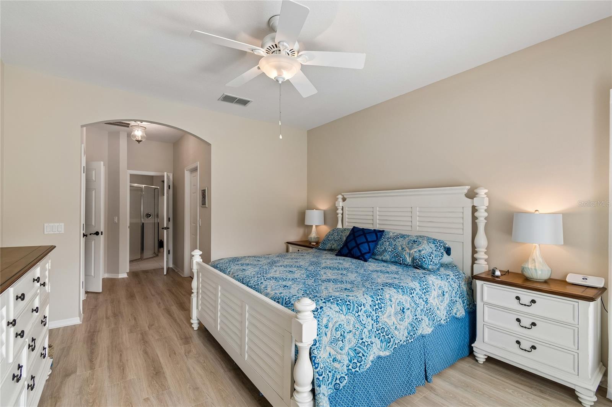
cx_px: 306
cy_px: 204
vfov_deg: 77.3
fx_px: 255
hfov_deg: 100.4
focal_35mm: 15
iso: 100
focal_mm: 10
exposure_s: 1/25
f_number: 7.1
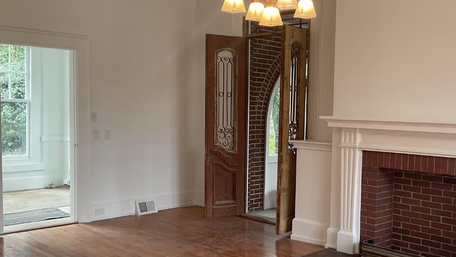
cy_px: 144
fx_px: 532
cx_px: 279
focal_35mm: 44
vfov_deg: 27.1
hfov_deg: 46.1
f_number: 1.8
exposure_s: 1/60
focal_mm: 3
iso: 50
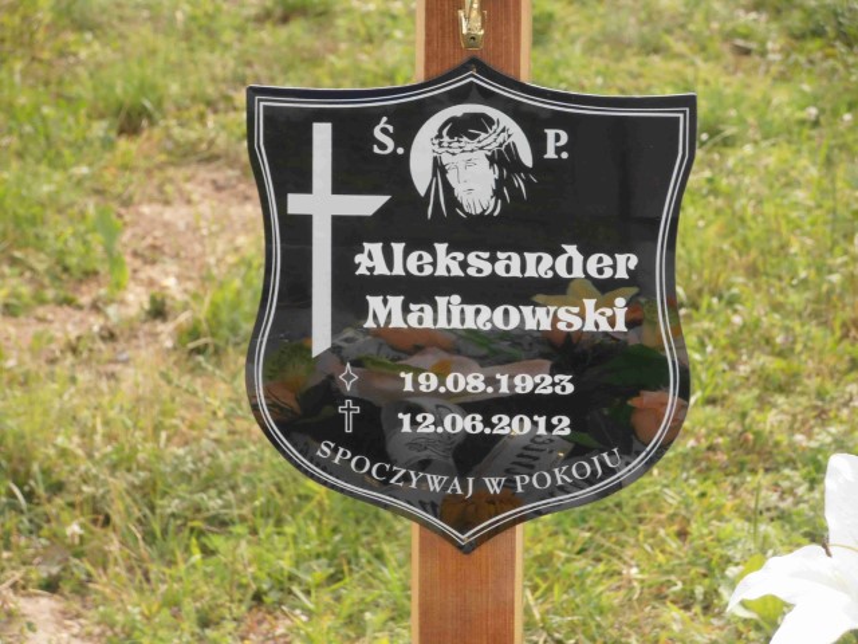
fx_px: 4908
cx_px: 429
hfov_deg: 10.0
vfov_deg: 7.5
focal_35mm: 198
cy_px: 322
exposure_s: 1/160
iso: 80
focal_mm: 35.05
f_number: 5.8
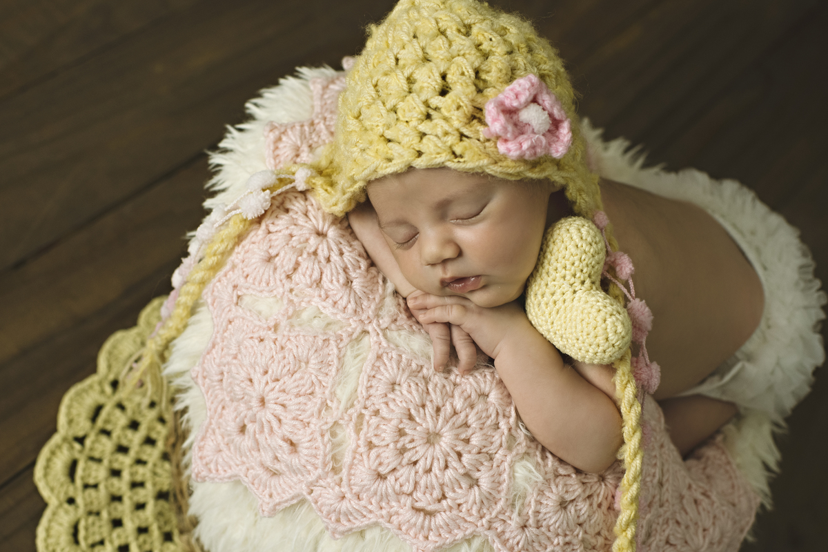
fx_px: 1207
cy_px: 276
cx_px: 414
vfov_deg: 25.8
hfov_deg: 37.9
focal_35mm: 52
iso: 400
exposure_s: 1/200
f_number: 3.5
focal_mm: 35
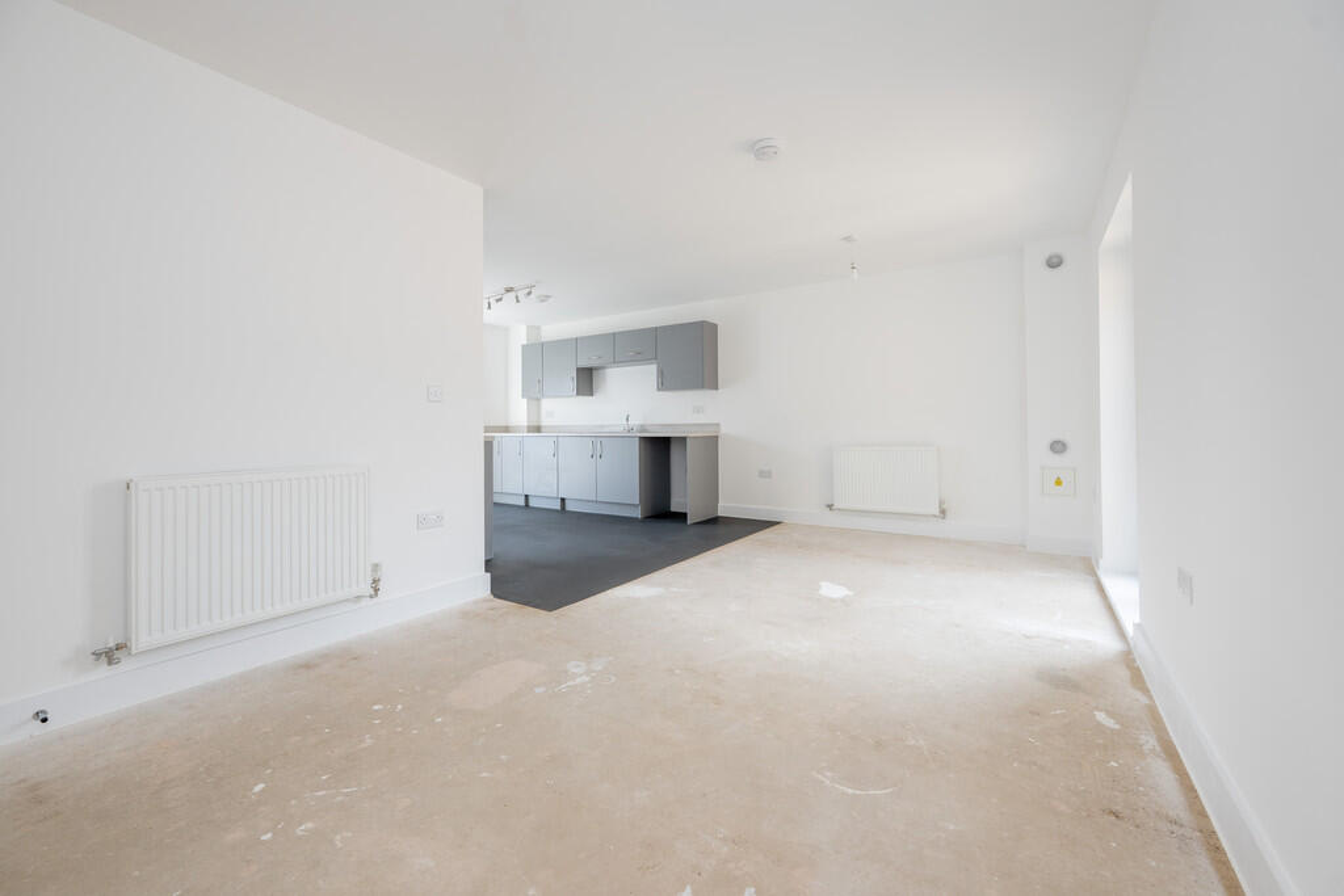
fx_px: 523
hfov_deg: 104.2
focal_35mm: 14
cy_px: 448
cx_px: 672
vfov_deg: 81.2
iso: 125
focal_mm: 14
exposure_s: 1/30
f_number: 6.3
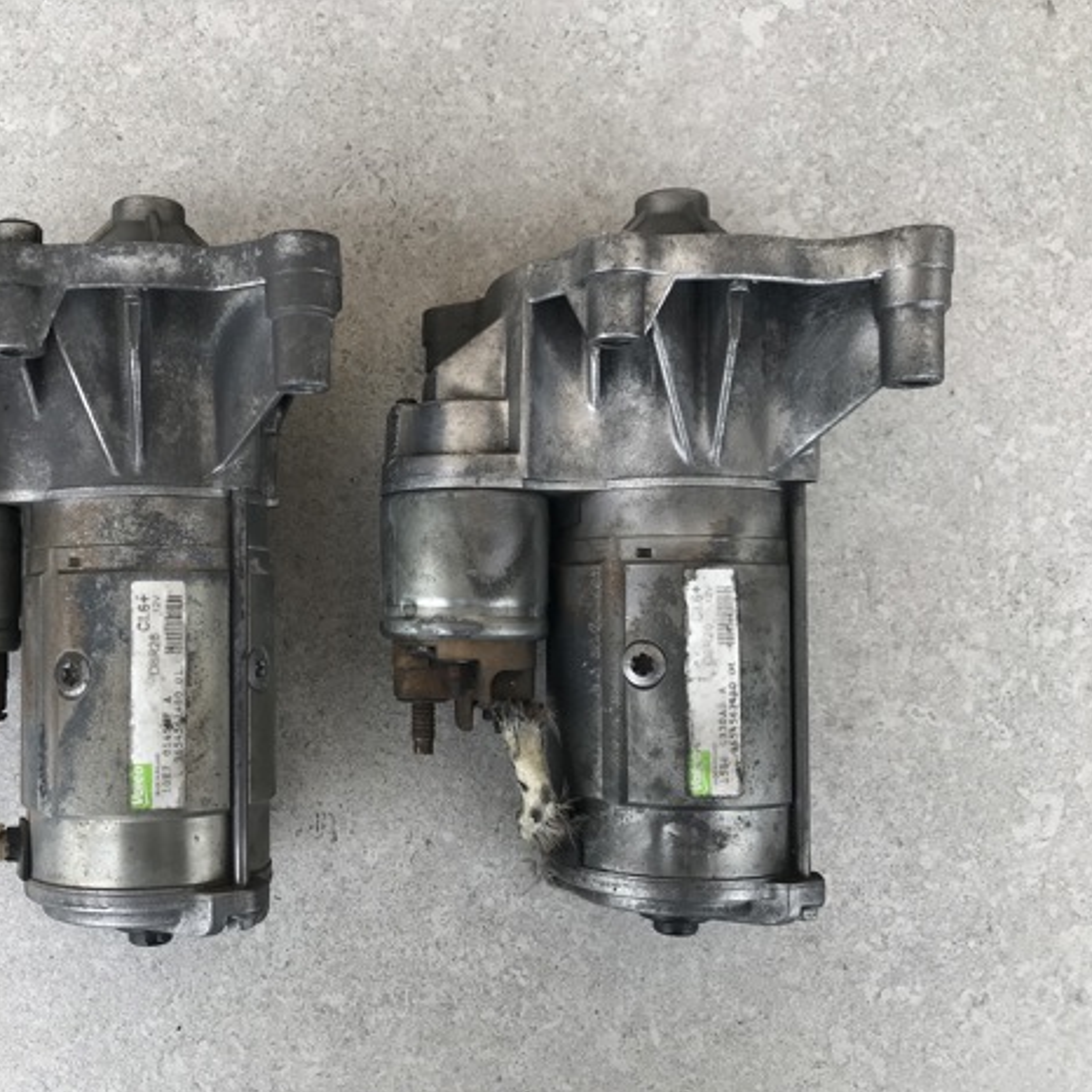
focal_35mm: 34
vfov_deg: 48.4
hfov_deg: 47.7
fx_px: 1213
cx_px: 363
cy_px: 559
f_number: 1.8
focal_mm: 3.99
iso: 20
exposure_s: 1/247
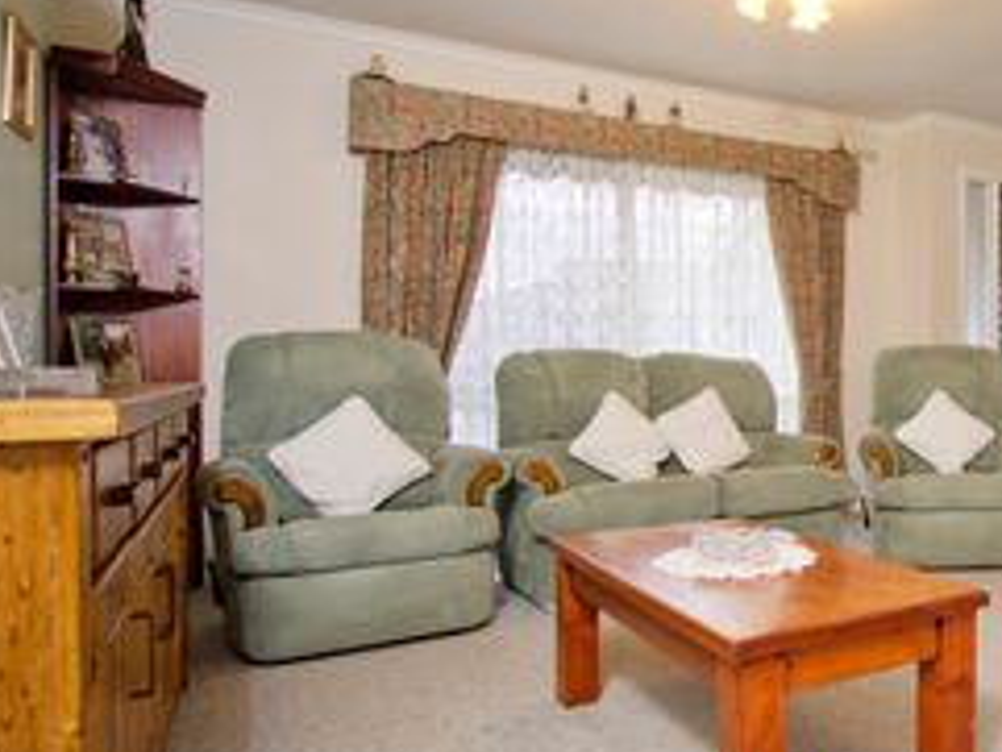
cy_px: 368
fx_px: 869
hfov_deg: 51.1
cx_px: 948
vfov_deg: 46.8
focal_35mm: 30
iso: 100
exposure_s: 1/40
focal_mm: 16
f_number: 4
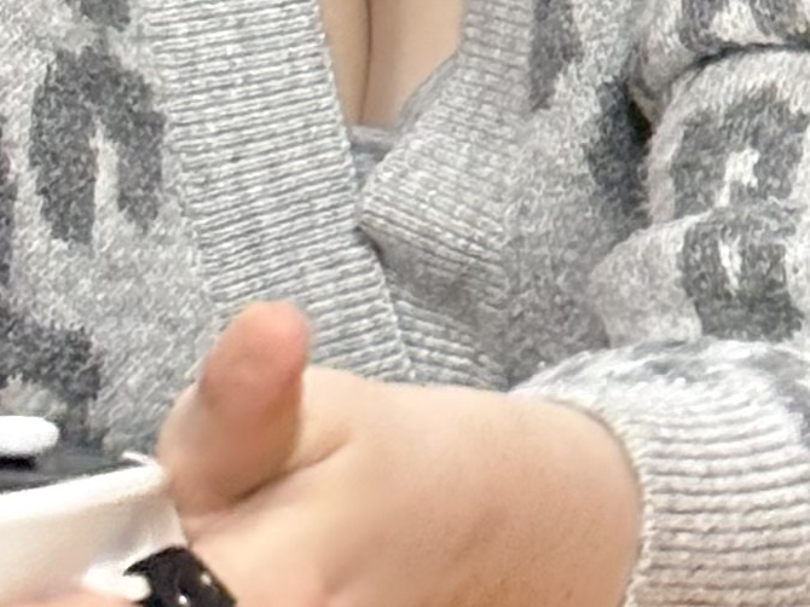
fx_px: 7321
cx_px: 1526
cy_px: -786
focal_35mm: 313
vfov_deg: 4.6
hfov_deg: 6.2
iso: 200
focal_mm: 5.96
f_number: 1.6
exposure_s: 1/40
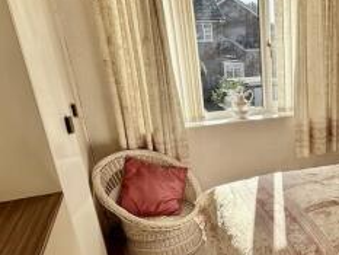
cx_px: 306
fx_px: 343
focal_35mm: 35
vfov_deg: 40.3
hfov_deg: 47.2
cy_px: 168
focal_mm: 2.22
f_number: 2.2
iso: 40
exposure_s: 1/435
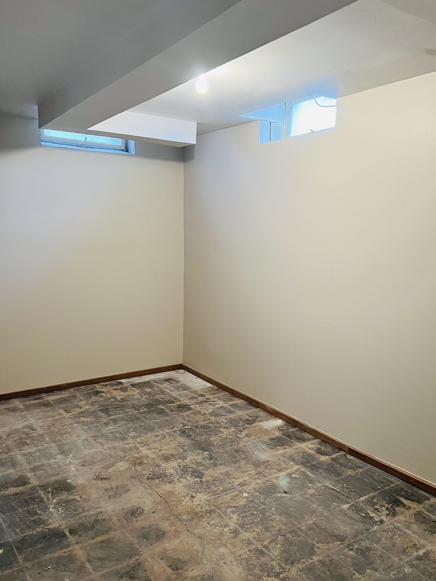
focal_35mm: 30
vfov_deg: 59.9
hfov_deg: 46.7
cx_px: 248
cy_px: 280
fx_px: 504
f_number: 1.5
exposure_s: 1/60
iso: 125
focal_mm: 5.7
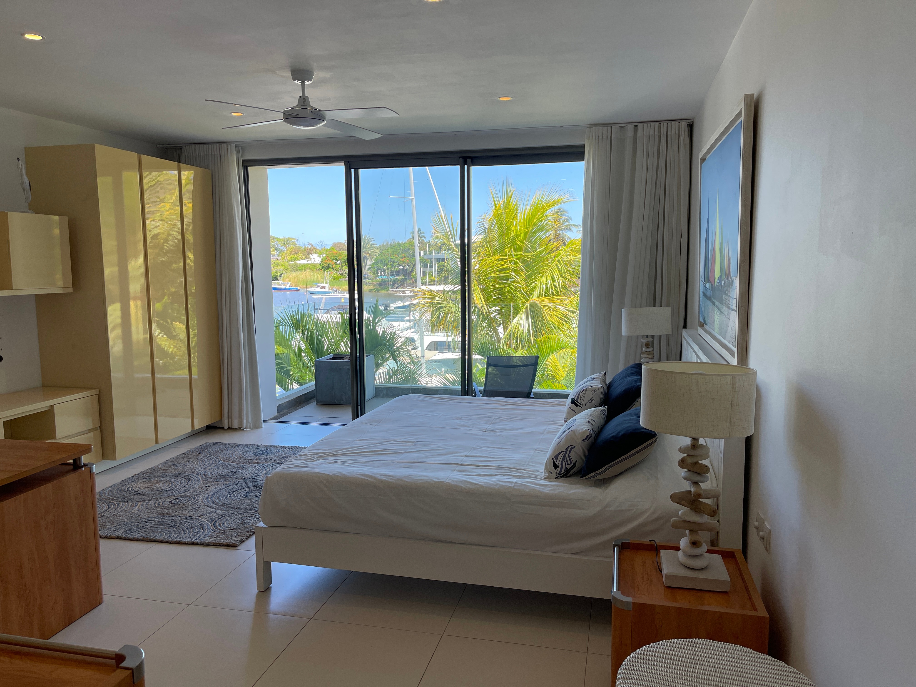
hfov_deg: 67.3
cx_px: 458
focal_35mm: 26
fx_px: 688
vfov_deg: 53.1
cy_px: 344
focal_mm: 5.1
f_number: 1.6
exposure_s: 1/435
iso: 32
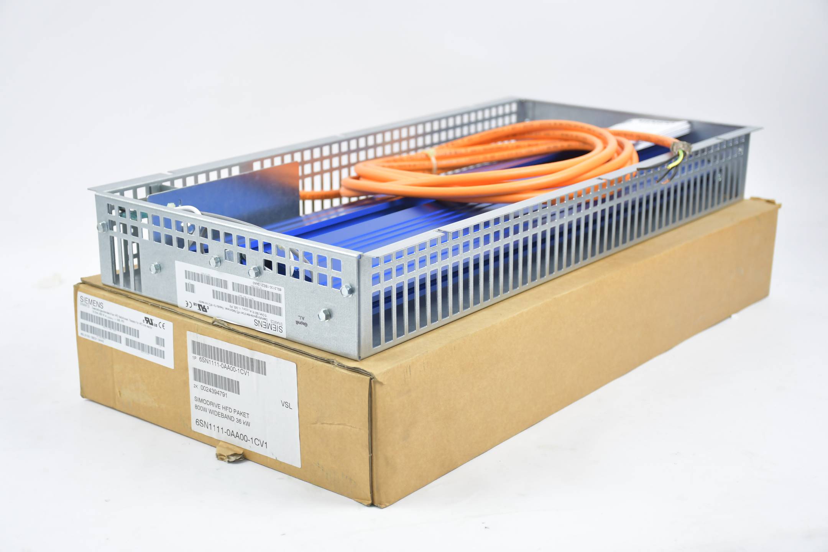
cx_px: 414
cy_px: 276
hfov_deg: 35.1
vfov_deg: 23.8
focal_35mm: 57
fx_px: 1311
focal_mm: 38
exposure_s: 1/60
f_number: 4.2
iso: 500
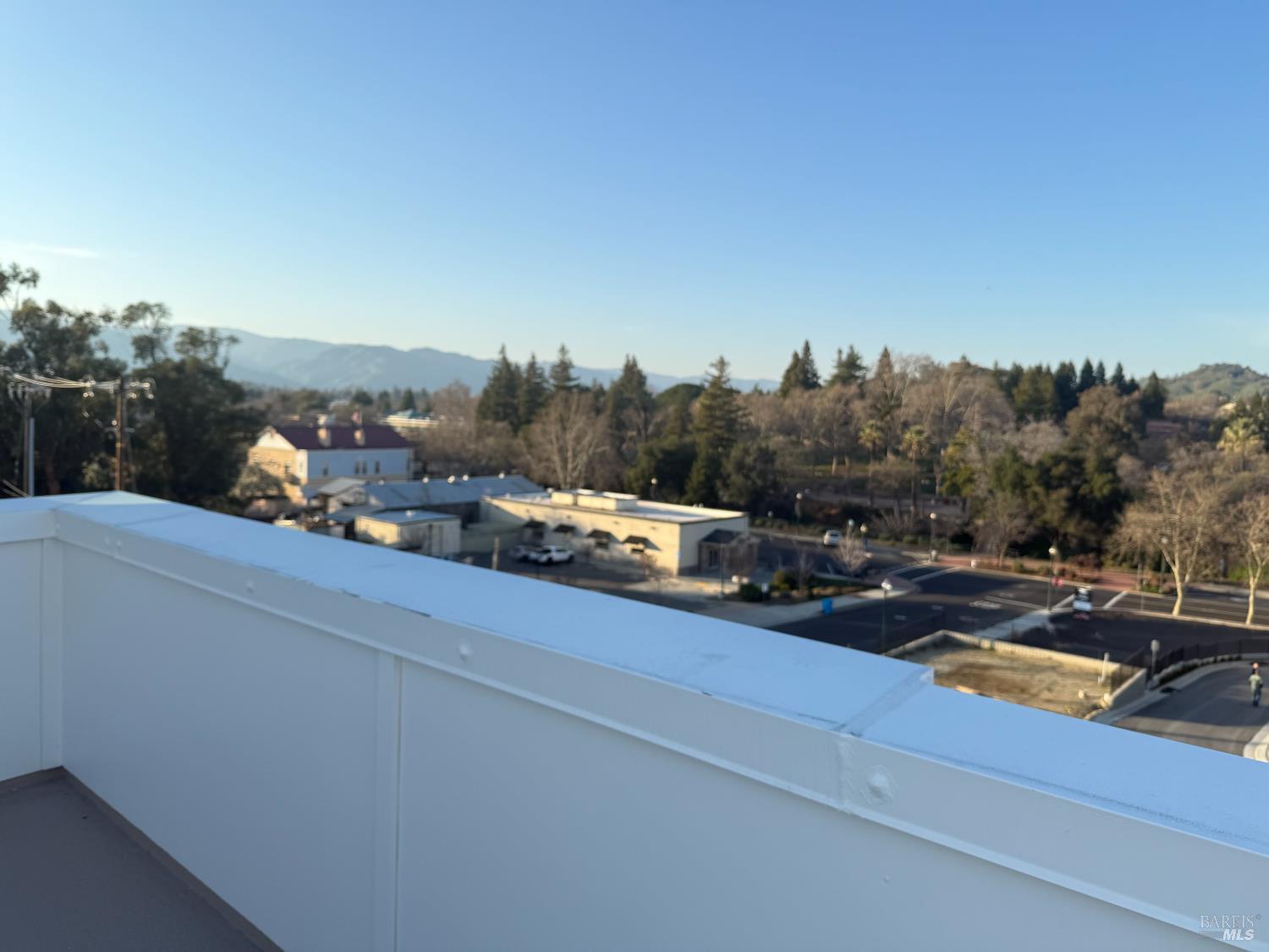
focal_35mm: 24
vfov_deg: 56.8
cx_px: 634
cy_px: 476
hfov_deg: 71.6
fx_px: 880
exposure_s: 1/1211
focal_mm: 6.76
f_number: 1.78
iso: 80
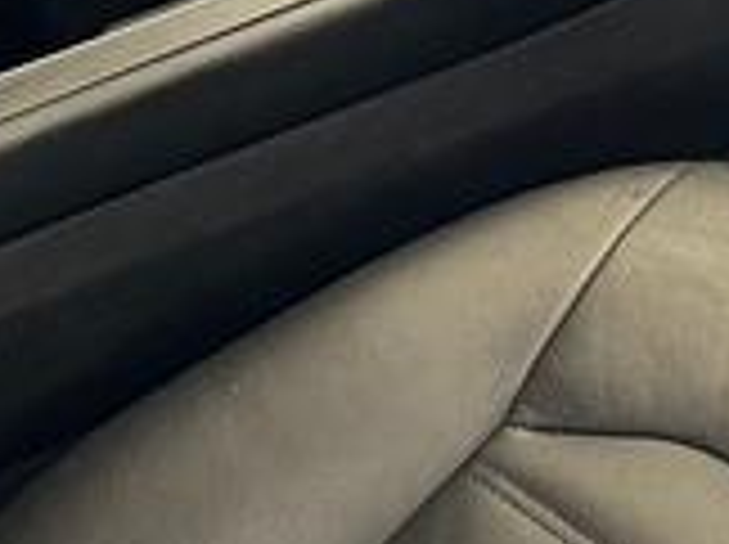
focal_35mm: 190
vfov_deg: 7.8
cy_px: 216
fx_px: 3995
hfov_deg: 9.7
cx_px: 1426
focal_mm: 6.76
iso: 500
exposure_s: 1/60
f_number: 1.78
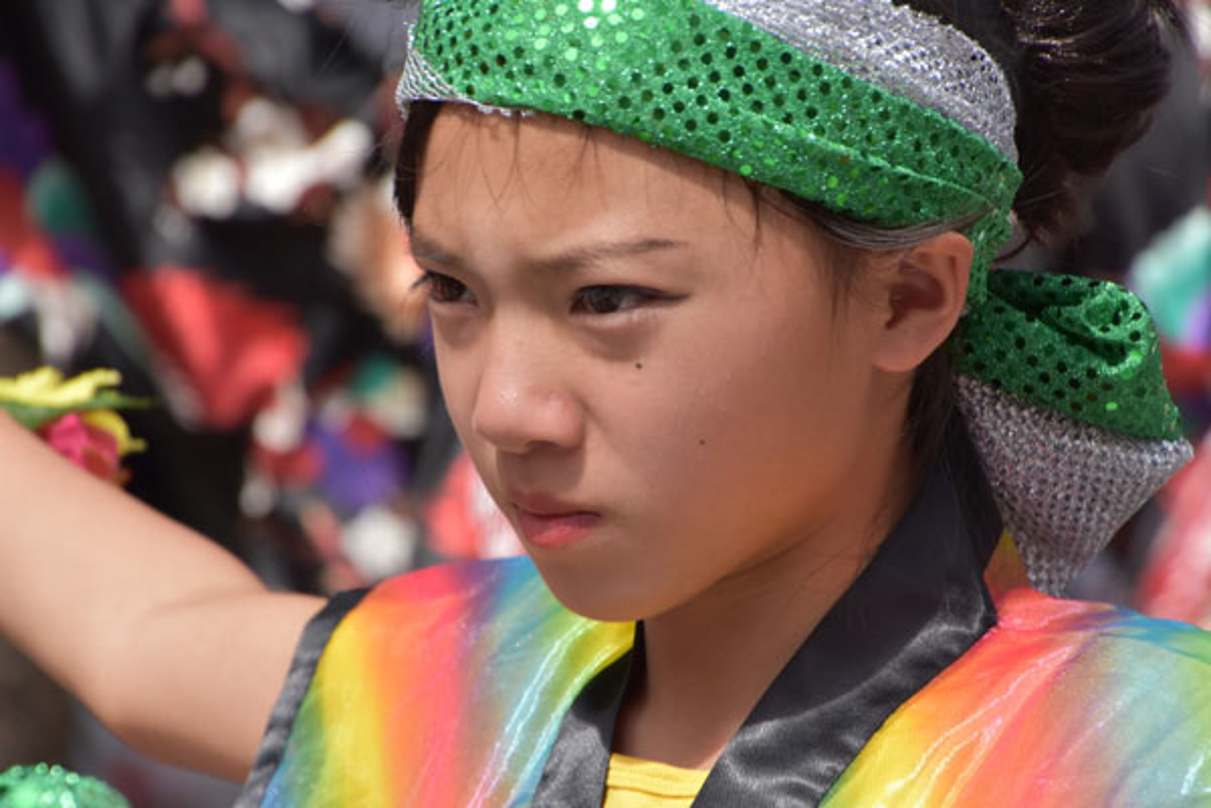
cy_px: 404
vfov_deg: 3.8
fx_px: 12109
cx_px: 606
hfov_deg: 5.7
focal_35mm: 360
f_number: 8
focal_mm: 240
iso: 720
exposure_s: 1/1000
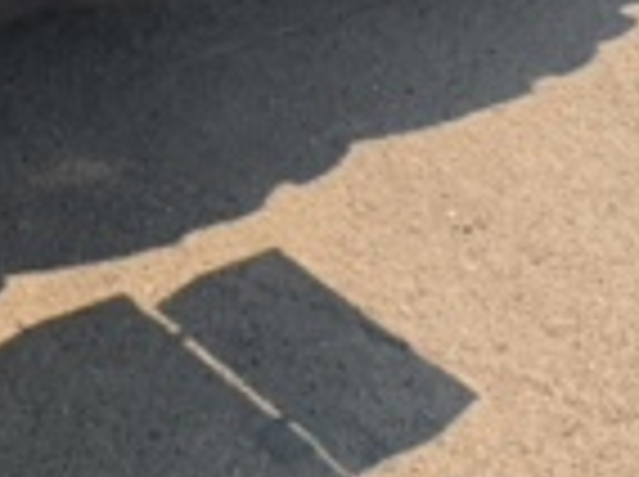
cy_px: -706
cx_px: -50
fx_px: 1861
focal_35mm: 101
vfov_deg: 11.7
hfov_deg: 18.8
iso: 50
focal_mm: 2.22
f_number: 2.2
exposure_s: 1/3610
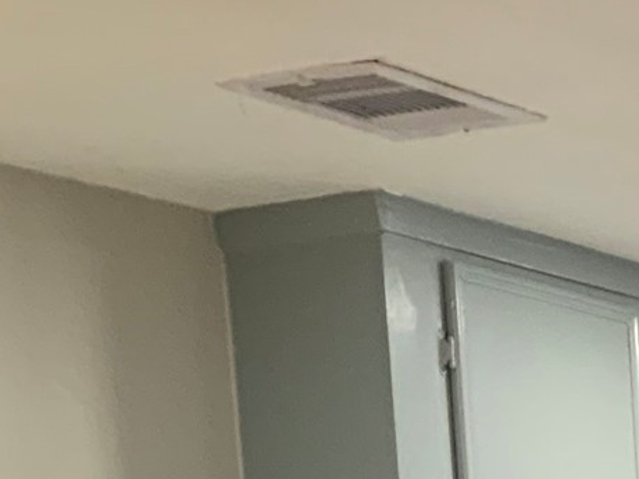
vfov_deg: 10.3
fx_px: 2381
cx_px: 1413
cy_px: 1037
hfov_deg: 12.7
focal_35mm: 129
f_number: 1.8
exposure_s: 1/60
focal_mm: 3
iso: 80
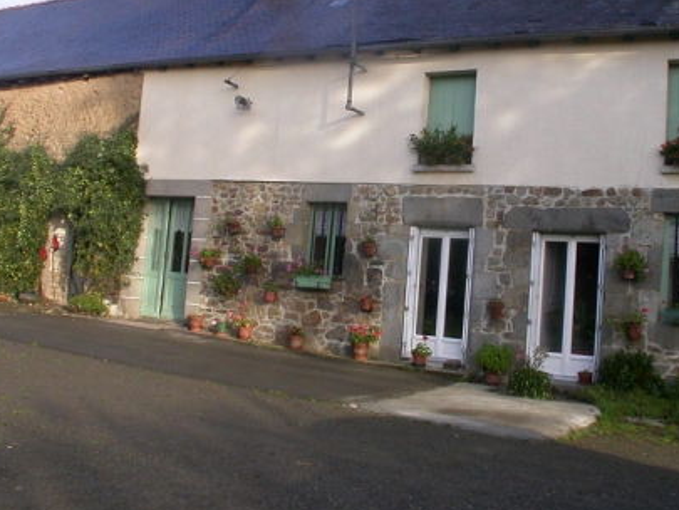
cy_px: 171
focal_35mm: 64
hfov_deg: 30.2
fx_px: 1256
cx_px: 376
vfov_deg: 22.8
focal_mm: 7.85
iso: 100
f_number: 5.3
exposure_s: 1/188
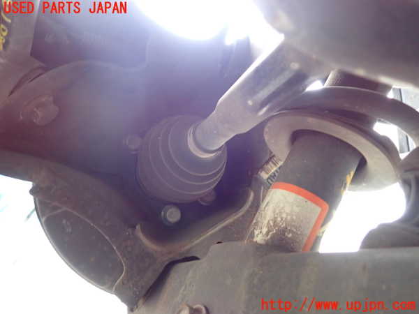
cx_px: 210
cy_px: 157
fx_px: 303
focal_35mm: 25
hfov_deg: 69.4
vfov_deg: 54.9
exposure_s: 1/30
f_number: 2
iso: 250
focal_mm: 4.5
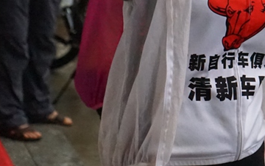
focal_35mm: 170
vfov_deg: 7.6
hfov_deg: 12.2
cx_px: 255
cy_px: -54
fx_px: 1228
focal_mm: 50
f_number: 4.5
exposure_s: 1/3200
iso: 6400
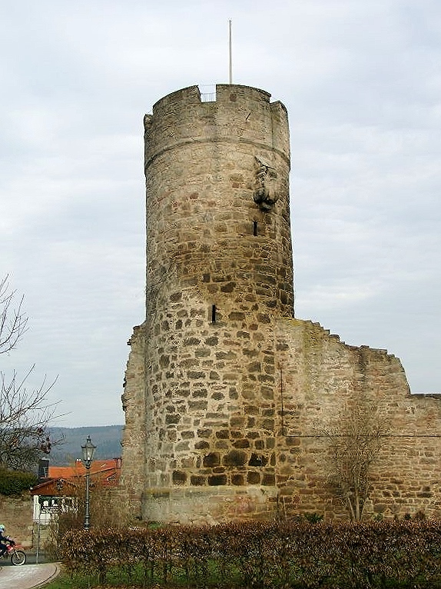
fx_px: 714
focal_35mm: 42
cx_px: 220
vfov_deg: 44.8
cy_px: 294
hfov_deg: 34.3
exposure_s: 1/502
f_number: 4
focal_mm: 8.82
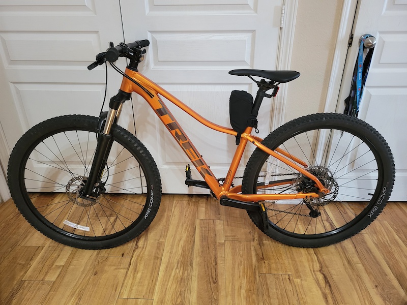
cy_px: 152
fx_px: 306
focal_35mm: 26
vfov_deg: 53.1
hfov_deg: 67.3
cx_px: 204
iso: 500
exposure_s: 1/40
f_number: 1.8
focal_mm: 5.4
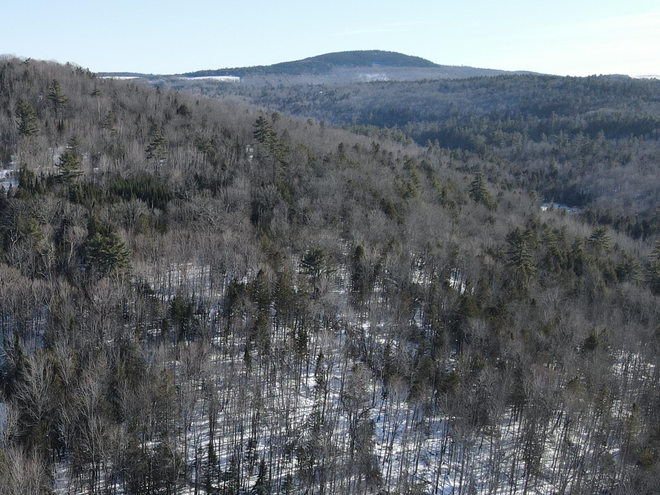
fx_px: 858
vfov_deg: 31.9
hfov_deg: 40.6
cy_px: 326
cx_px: 150
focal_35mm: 45
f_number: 2.8
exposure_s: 1/400
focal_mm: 4.5
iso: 100
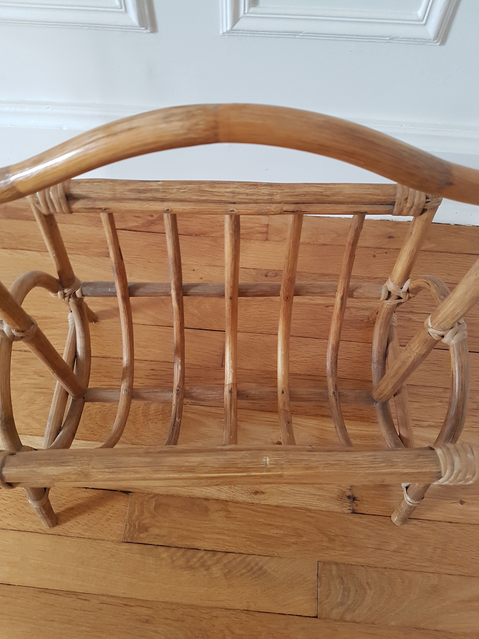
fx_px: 480
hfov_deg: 53.1
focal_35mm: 26
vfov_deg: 67.3
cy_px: 320
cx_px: 240
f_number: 1.7
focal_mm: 4.2
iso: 200
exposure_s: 1/24
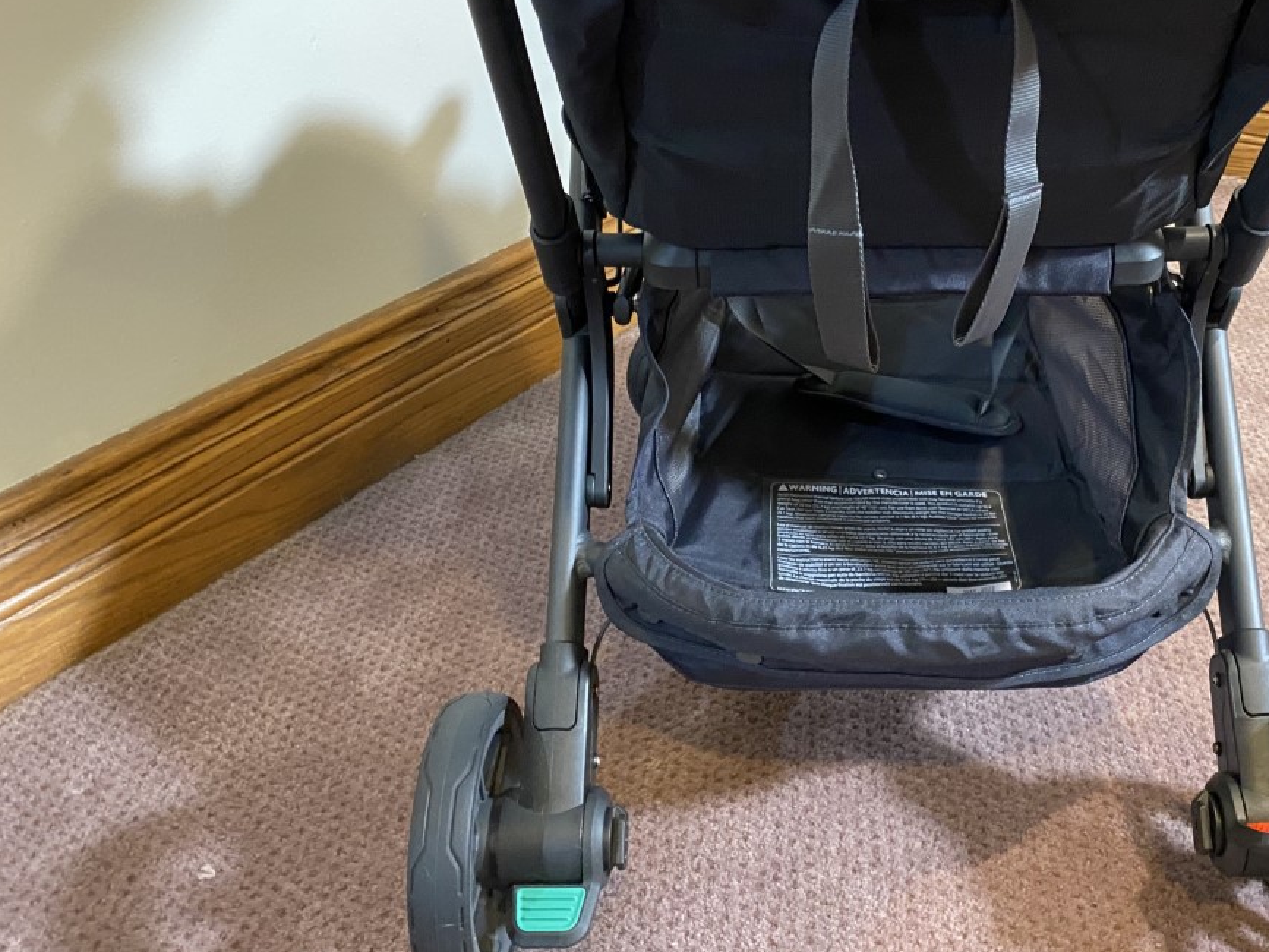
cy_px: 357
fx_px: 1320
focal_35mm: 36
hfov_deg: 50.4
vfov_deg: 39.4
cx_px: 847
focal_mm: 4.25
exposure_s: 1/30
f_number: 1.8
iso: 500
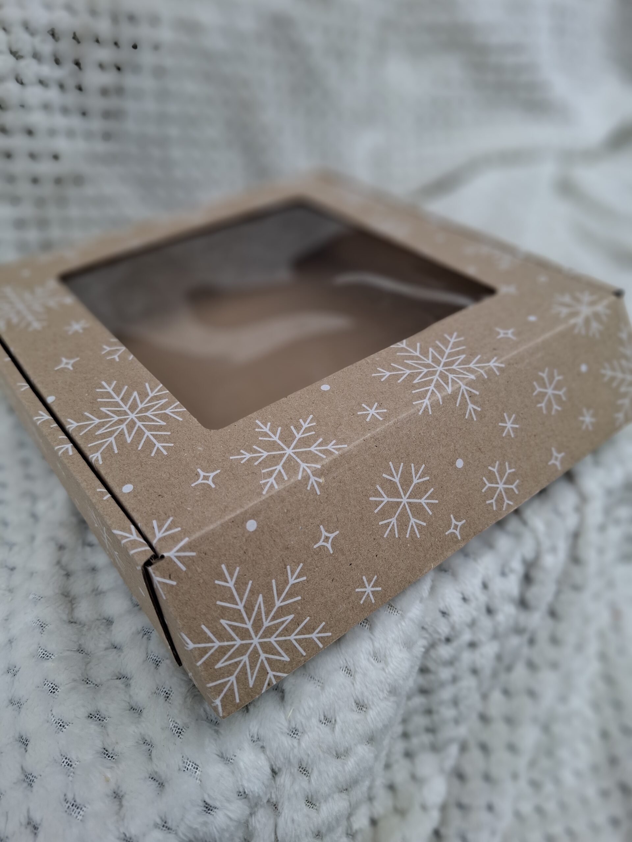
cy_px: 421
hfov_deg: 58.9
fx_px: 560
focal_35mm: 23
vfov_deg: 73.9
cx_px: 316
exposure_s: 1/206
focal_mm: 5.54
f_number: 1.8
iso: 50
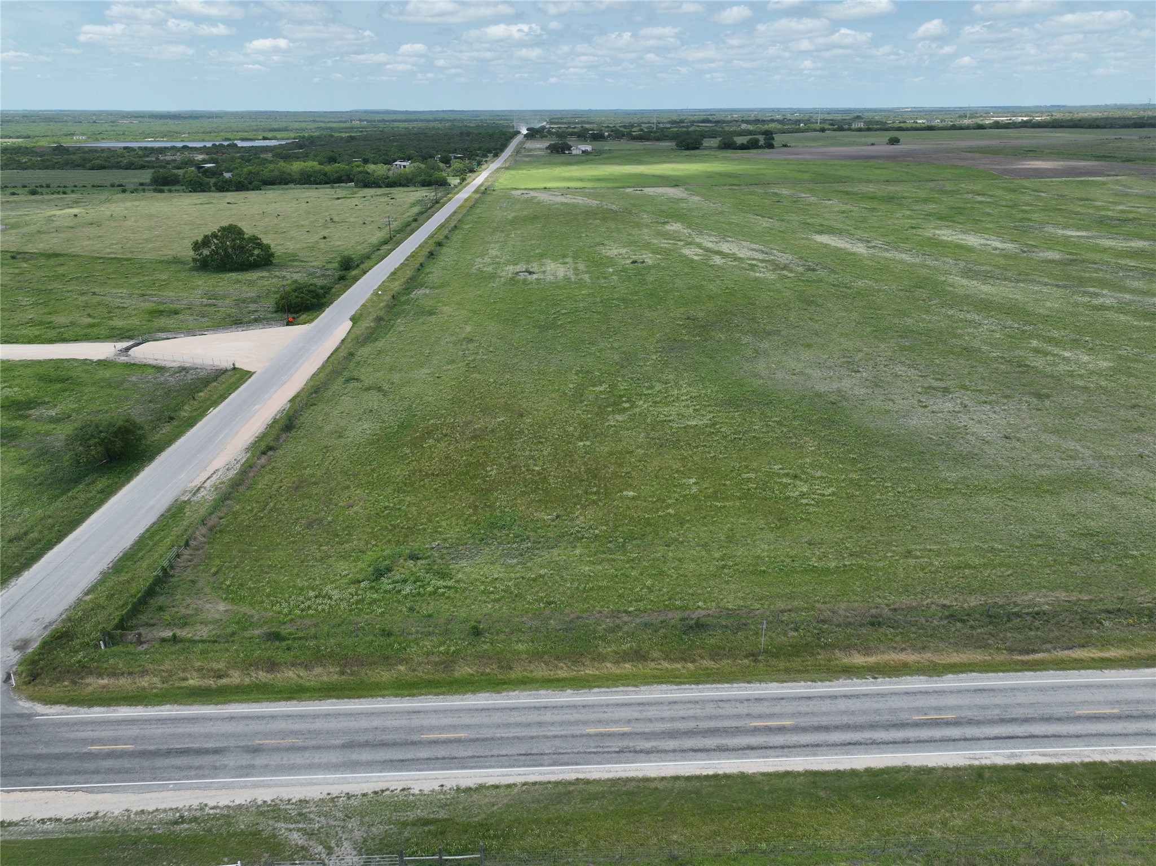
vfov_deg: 56.8
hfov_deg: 71.6
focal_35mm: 24
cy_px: 433
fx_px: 801
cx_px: 578
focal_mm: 12.29
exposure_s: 1/2000
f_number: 2.8
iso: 120
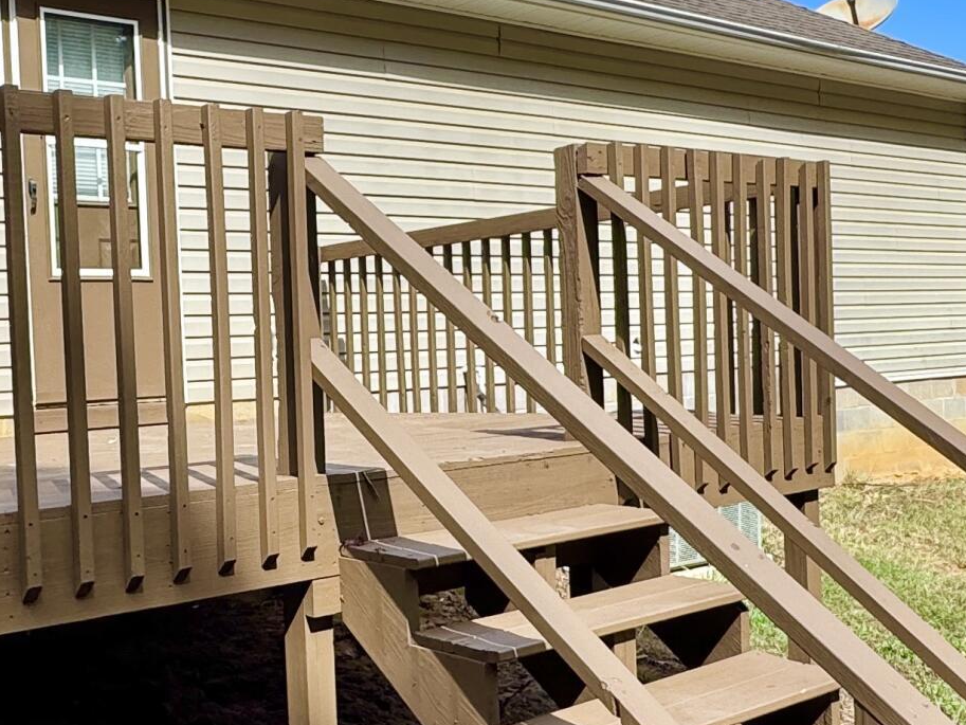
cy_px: 382
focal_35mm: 46
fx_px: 1284
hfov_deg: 40.1
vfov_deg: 31.5
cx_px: 245
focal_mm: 2.22
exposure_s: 1/858
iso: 40
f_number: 2.2
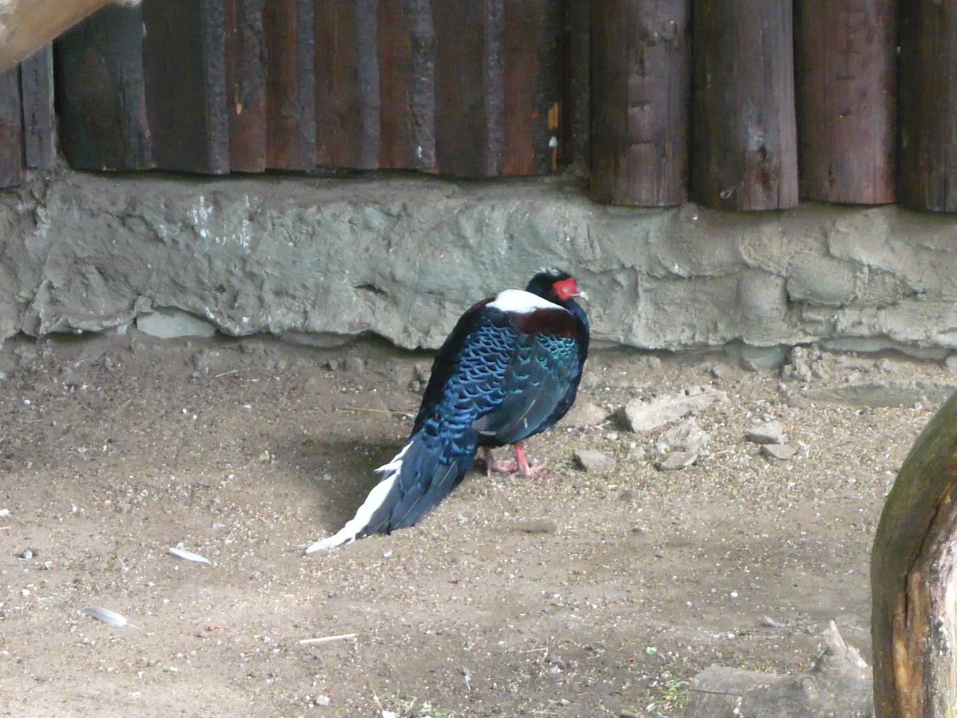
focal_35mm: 160
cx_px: 478
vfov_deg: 9.3
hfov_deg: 12.3
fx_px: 4423
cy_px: 359
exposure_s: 1/25
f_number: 5.1
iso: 400
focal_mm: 16.5
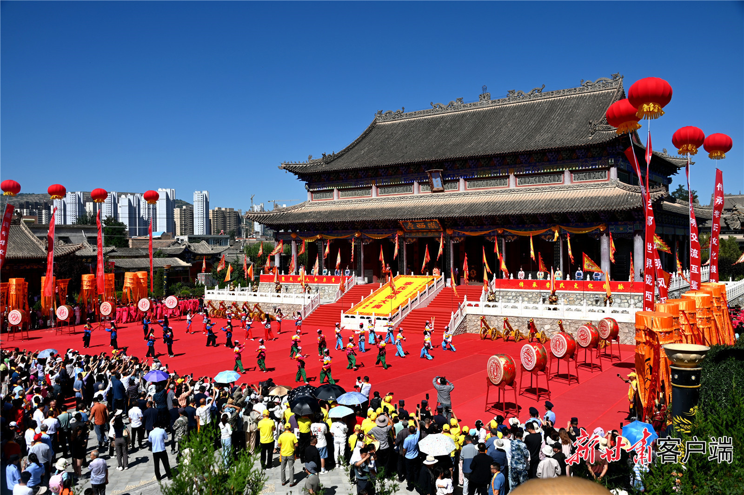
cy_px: 248
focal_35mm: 32
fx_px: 661
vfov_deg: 41.0
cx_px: 372
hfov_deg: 58.8
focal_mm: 32
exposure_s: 1/500
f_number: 8
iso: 100
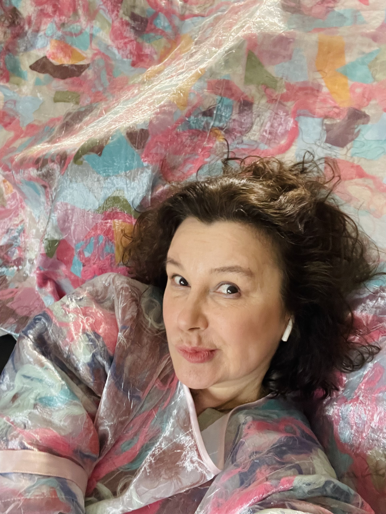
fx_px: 446
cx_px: 193
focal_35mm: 30
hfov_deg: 46.8
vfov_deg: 60.0
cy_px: 257
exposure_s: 1/25
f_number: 2.2
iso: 500
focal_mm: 2.71
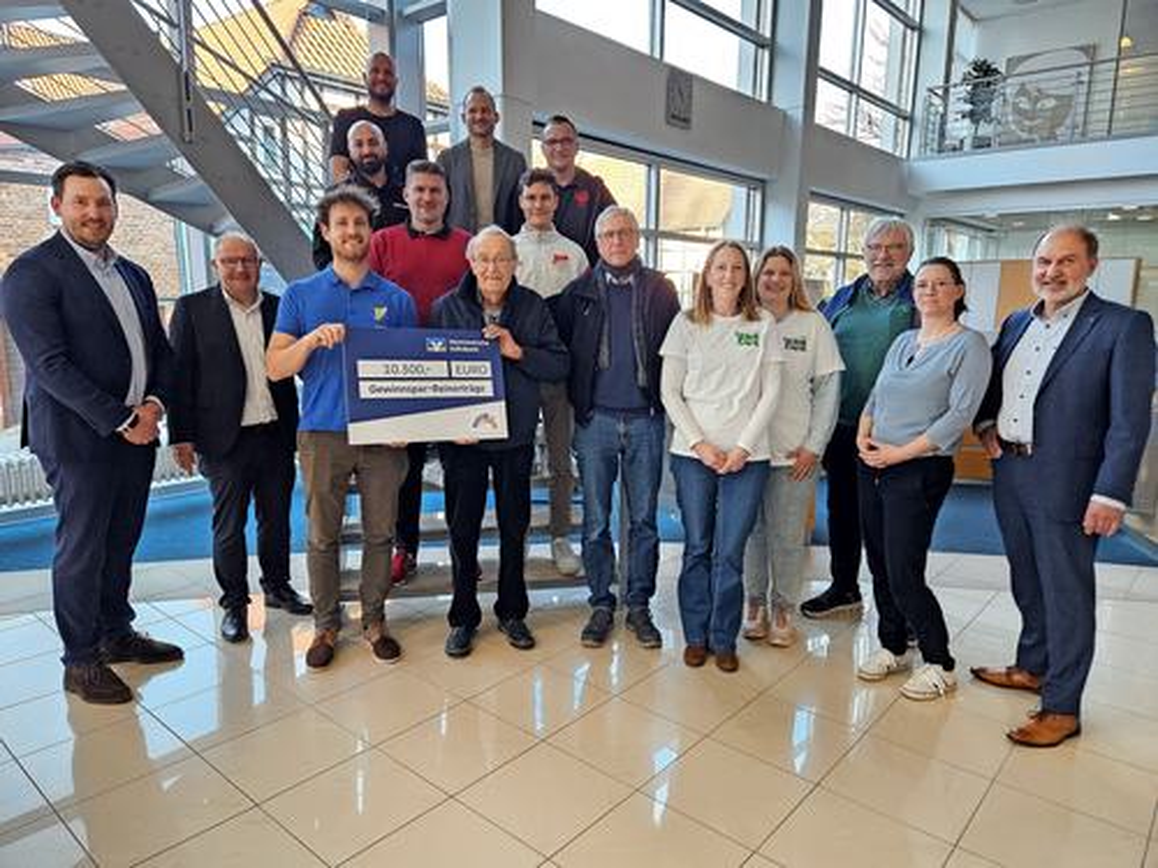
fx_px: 769
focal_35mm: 23
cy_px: 434
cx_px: 579
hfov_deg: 73.9
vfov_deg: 58.9
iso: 250
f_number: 1.8
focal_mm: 5.4
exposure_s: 1/100
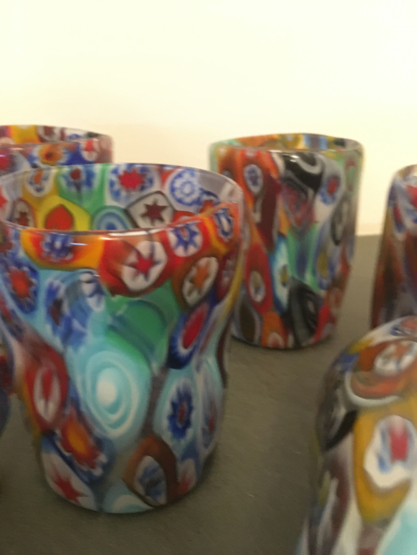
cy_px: 278
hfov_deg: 48.2
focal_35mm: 29
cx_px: 208
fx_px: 466
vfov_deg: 61.7
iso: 400
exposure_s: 1/17
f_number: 2.2
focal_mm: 4.15
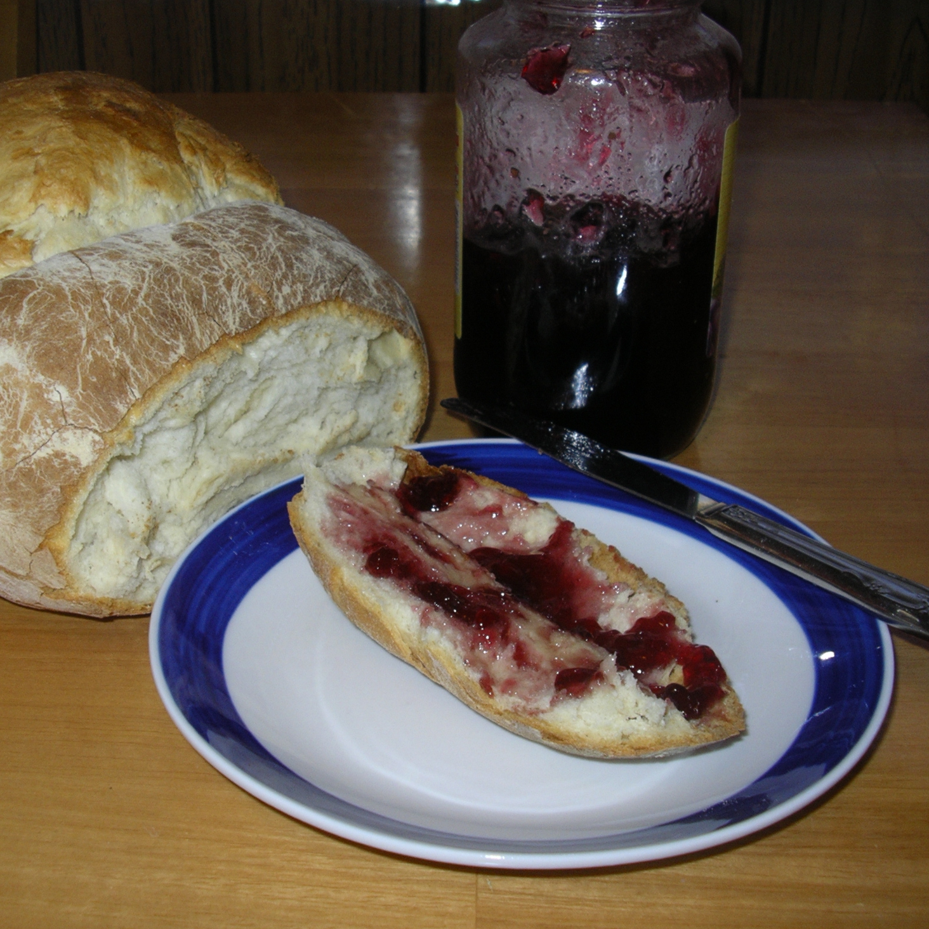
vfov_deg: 36.1
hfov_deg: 36.0
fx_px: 1427
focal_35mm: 47
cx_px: 382
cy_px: 457
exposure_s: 1/60
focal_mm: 5.8
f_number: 2.9
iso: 50
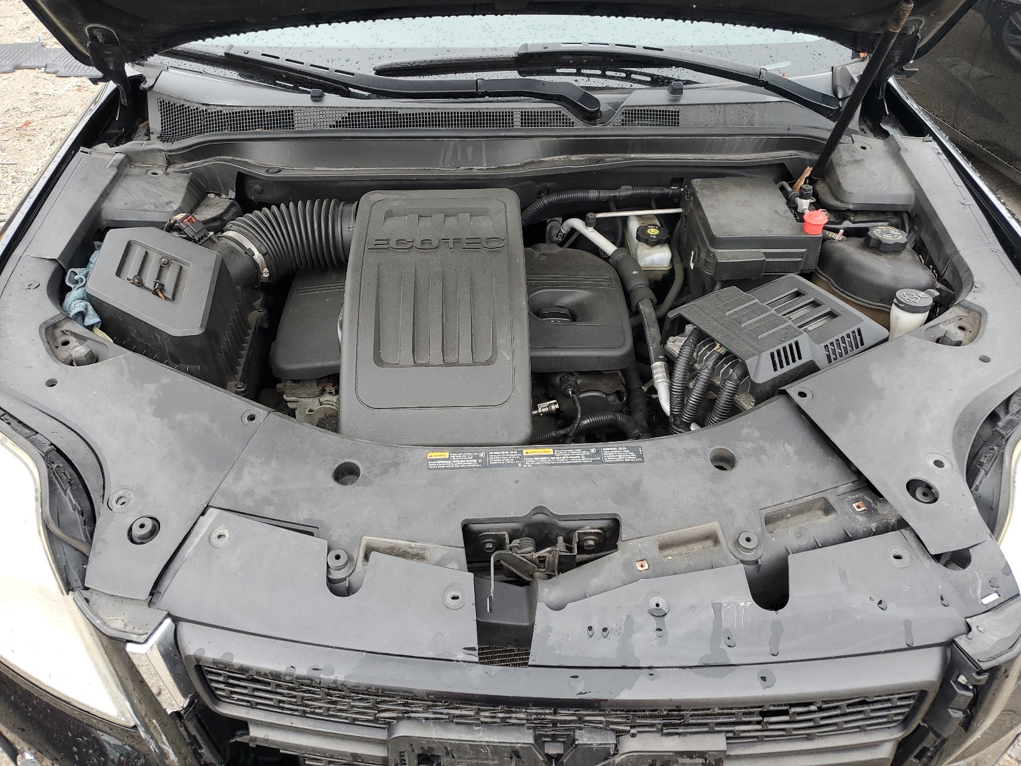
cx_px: 510
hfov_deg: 67.3
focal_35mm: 26
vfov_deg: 53.1
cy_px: 383
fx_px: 767
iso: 51
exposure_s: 1/120
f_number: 1.5
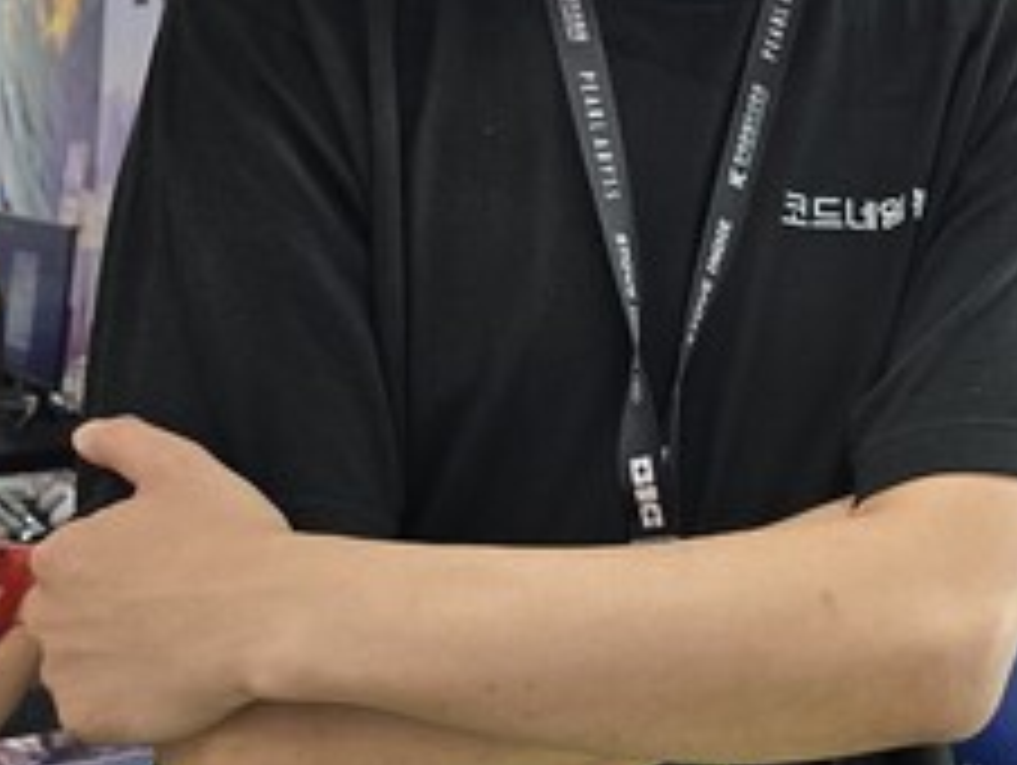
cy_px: -36
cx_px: 927
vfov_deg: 22.9
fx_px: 1794
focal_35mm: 61
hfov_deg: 30.2
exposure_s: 1/120
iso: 125
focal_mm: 6.3
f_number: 1.7
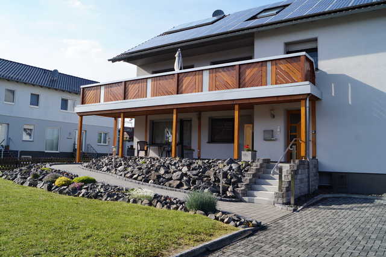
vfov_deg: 43.6
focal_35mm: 30
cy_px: 128
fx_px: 321
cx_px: 193
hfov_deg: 62.0
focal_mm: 20
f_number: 9
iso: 100
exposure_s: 1/125
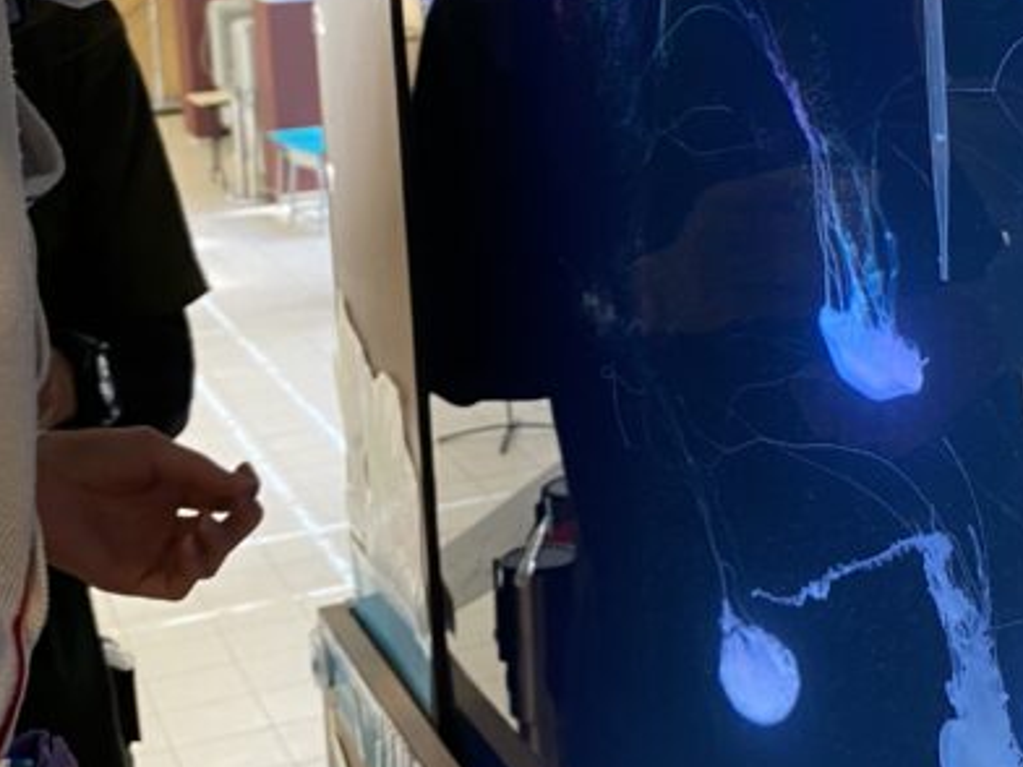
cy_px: 86
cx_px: 830
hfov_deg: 27.9
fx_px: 2010
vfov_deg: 21.2
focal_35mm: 68
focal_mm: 4.25
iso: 125
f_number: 1.8
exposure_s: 1/65
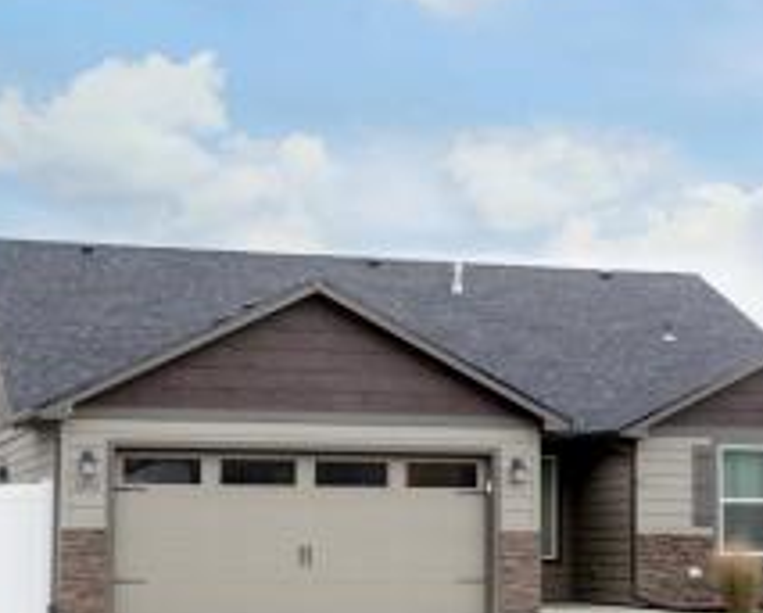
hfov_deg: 21.0
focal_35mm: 91
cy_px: 434
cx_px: 423
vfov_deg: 16.9
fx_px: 2058
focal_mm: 46
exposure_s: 1/320
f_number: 8
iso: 50
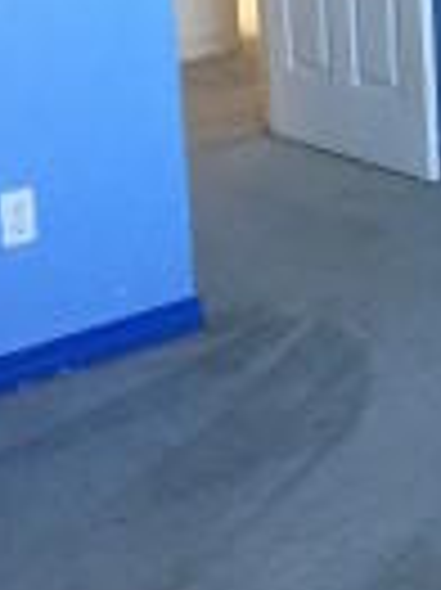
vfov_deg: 18.7
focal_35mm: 99
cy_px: -131
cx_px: 630
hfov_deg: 14.1
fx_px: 1684
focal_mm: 4.15
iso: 125
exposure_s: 1/30
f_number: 2.2
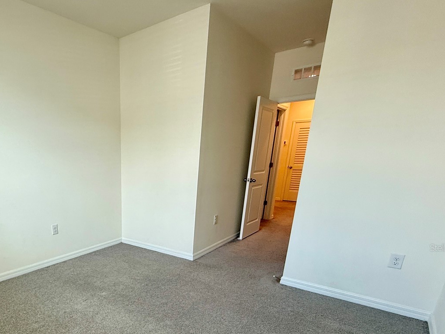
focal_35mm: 22
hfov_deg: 72.1
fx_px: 283
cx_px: 122
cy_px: 247
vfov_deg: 58.2
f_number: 2.2
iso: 160
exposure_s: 1/120
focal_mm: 2.22
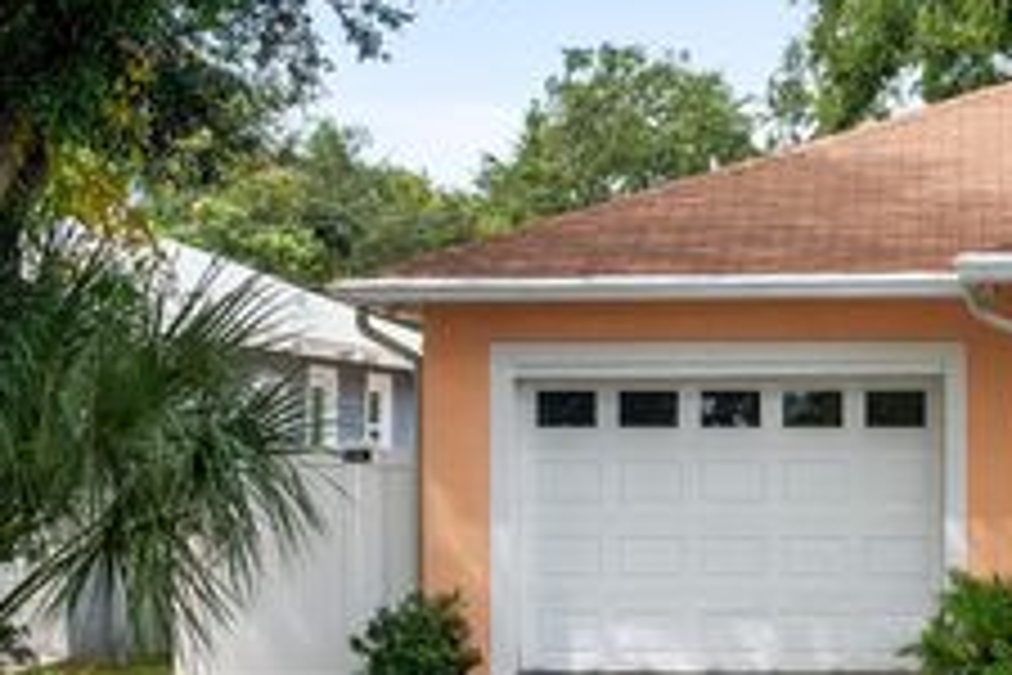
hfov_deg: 17.9
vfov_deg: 12.3
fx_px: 3120
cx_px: 1039
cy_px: 490
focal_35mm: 111
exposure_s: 1/400
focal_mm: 50
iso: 200
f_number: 8
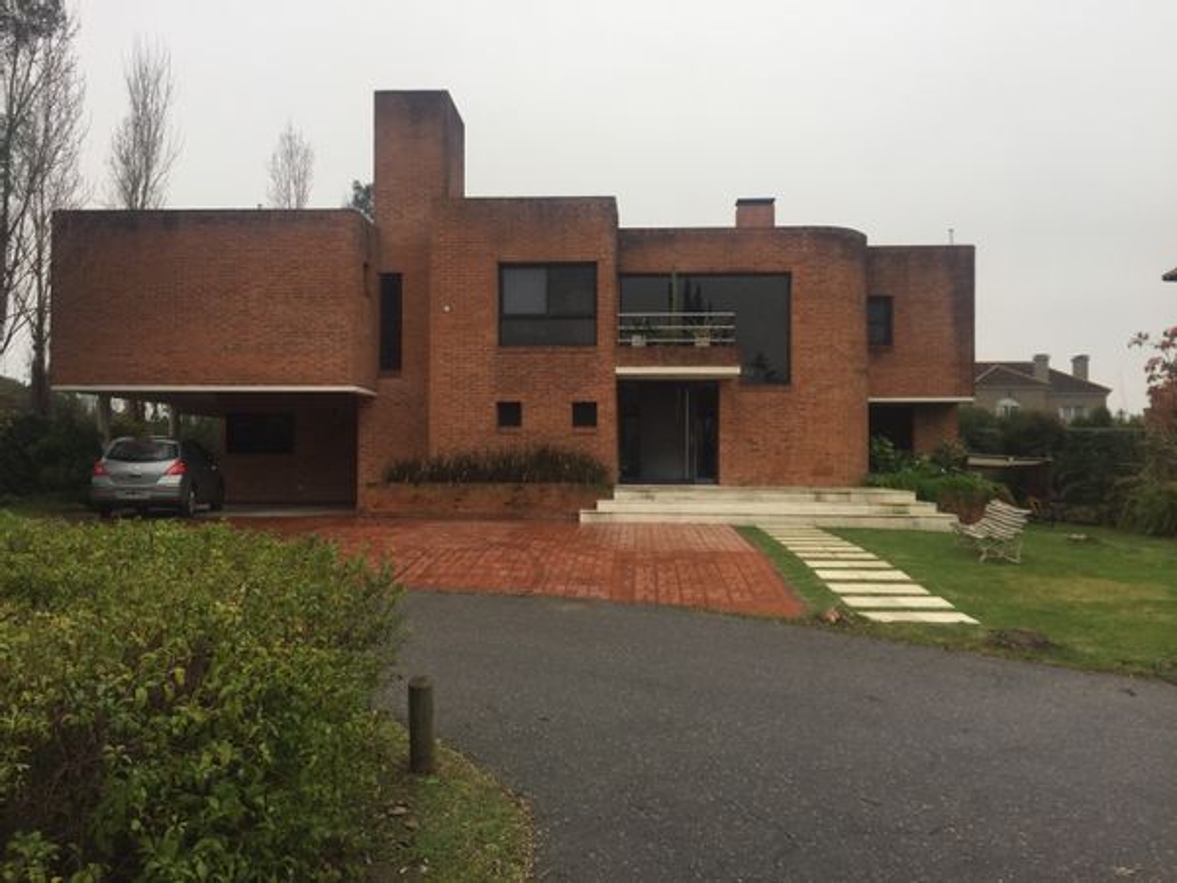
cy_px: 442
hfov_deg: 61.7
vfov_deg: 48.2
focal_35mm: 29
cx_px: 588
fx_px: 986
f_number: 2.2
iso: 32
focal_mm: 4.15
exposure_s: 1/225
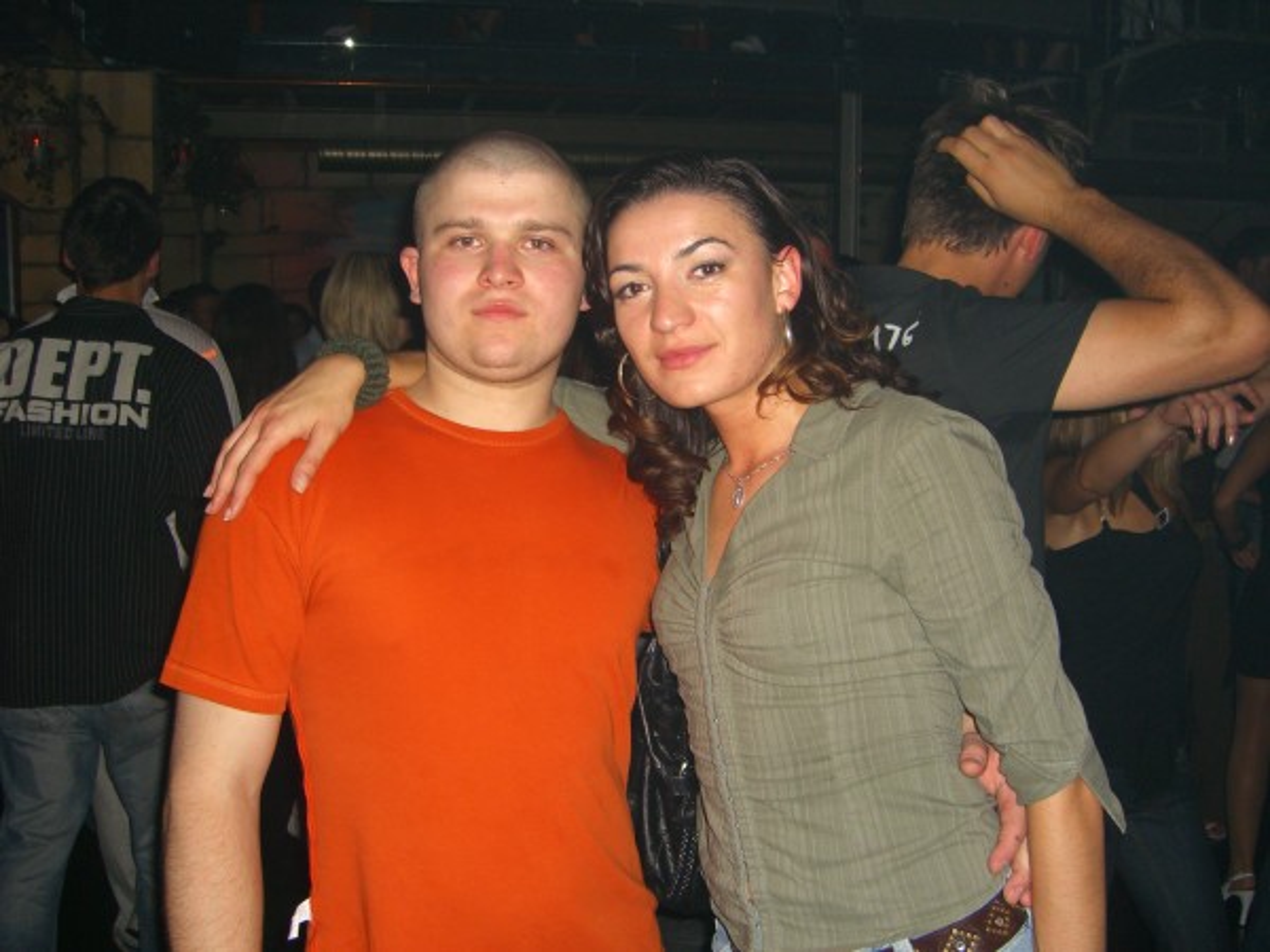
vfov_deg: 37.7
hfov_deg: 49.0
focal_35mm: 38
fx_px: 1394
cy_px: 476
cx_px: 635
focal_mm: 7.9
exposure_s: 1/60
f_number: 2.8
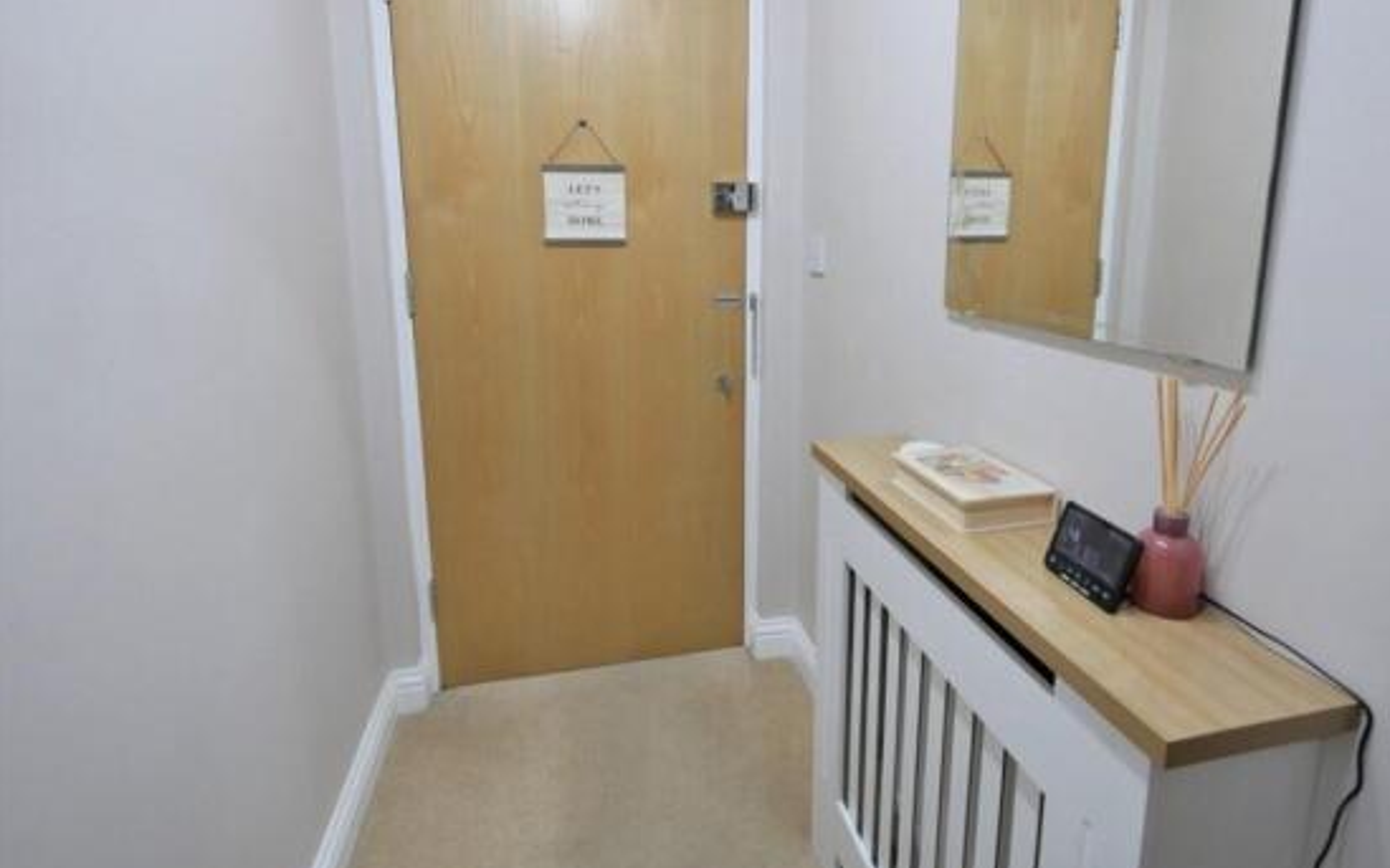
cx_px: 729
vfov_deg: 64.6
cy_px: 366
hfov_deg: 91.0
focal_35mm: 18
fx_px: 682
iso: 1000
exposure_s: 1/60
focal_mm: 8
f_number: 4
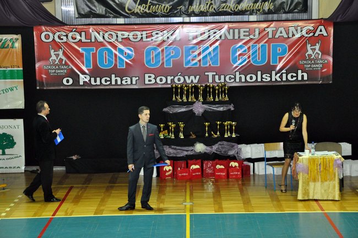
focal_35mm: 78
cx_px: 179
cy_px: 119
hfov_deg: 26.0
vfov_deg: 17.5
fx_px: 775
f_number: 4.8
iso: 1600
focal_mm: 52
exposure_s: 1/60
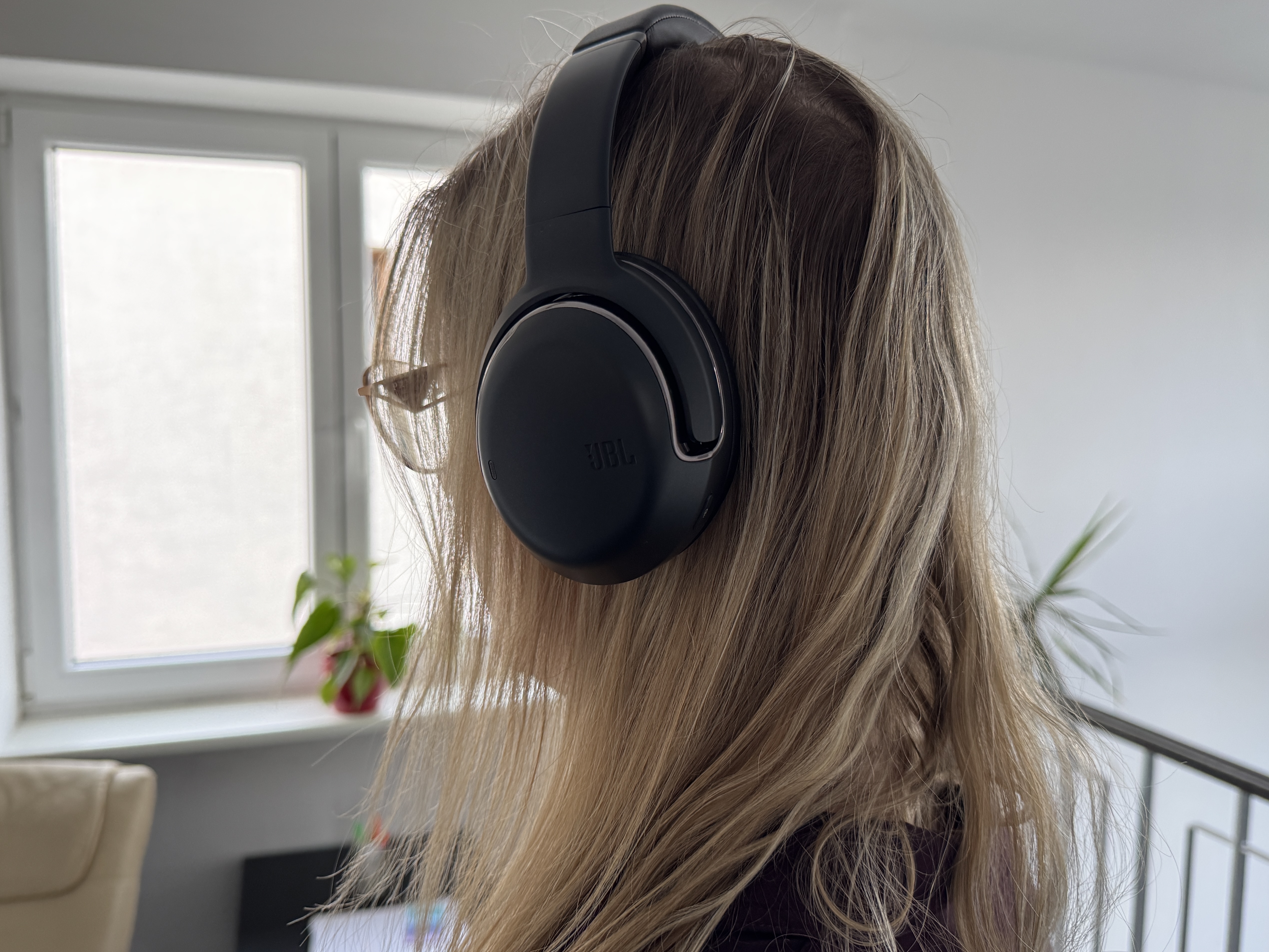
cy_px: 462
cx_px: 626
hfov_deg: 65.3
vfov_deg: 51.3
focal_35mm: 27
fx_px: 990
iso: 320
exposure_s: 1/60
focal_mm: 6.76
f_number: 1.78
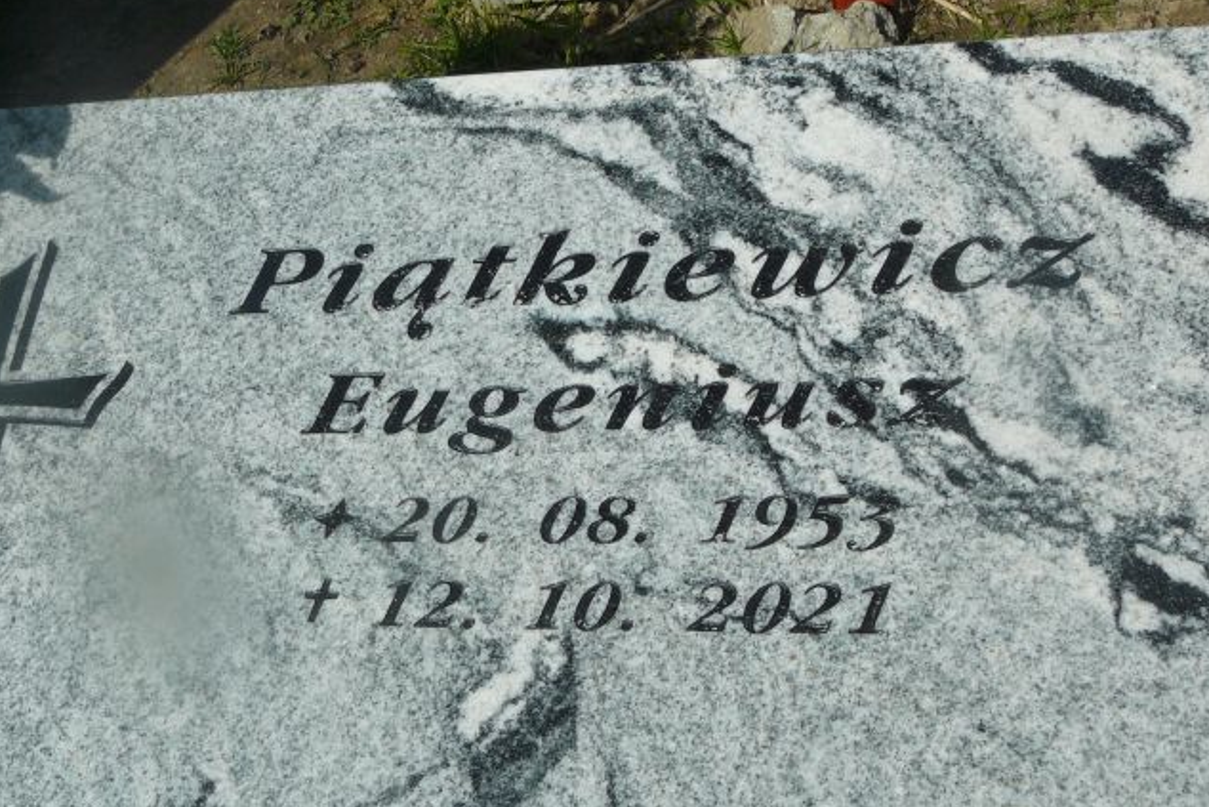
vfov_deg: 21.3
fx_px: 2150
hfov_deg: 31.4
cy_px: 383
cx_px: 604
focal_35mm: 64
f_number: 5.6
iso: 80
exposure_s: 1/640
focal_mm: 9.1
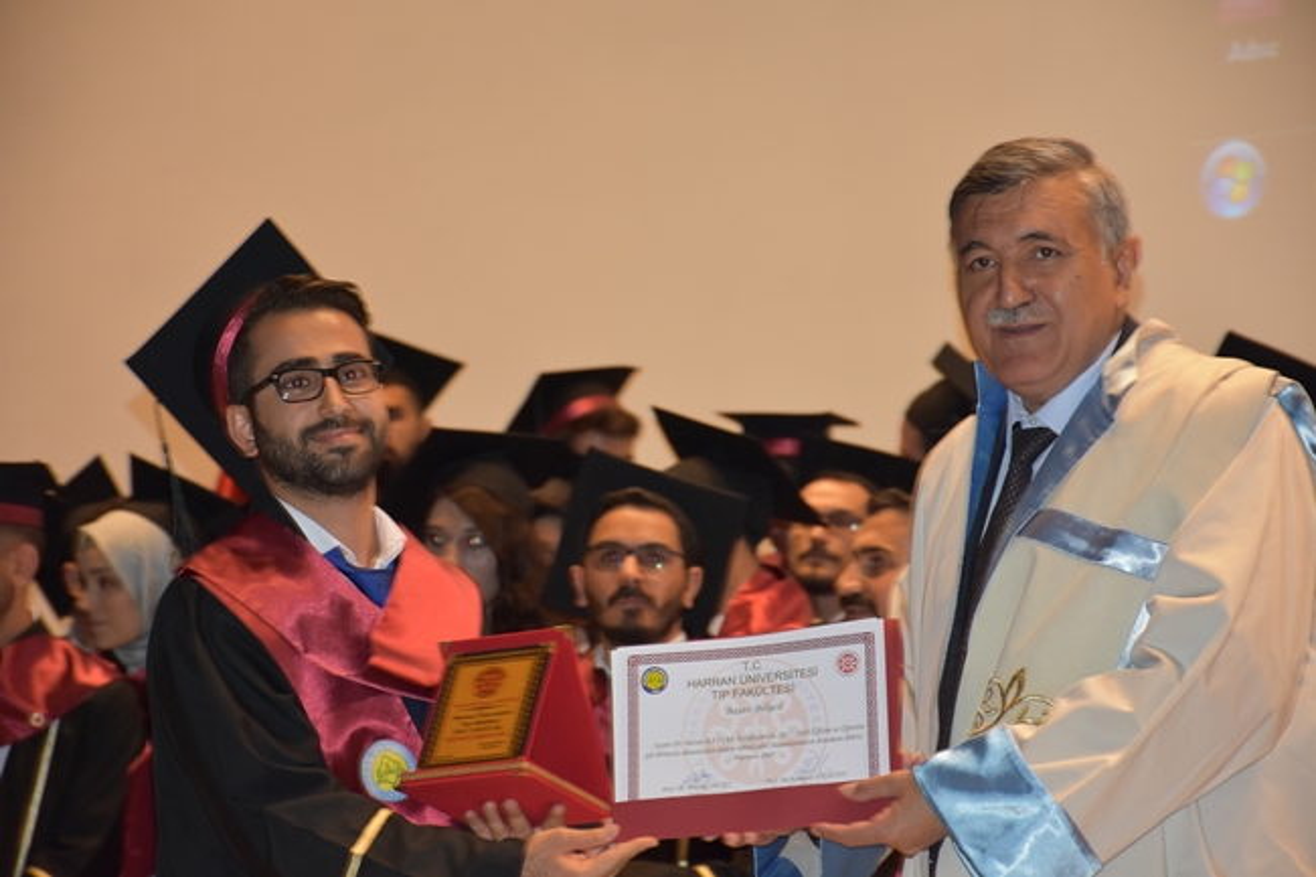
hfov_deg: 13.7
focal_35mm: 150
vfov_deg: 9.1
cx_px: 658
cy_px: 438
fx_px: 5482
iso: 1250
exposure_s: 1/60
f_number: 5.6
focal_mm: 100
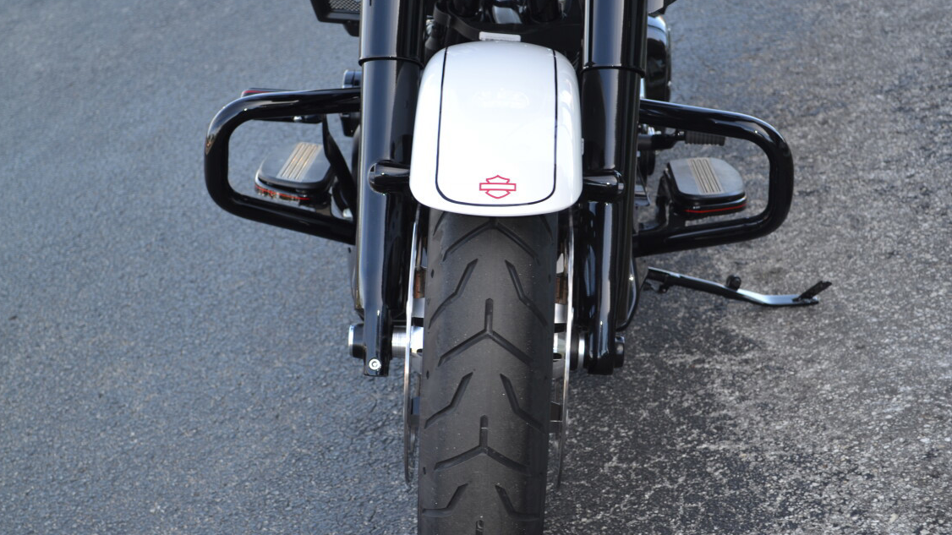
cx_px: 499
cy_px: 325
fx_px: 1691
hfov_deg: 31.4
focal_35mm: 67
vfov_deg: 18.0
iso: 100
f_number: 5.3
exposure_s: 1/60
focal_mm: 40
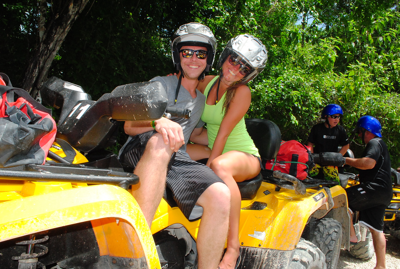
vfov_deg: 48.1
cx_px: 200
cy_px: 134
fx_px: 301
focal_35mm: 27
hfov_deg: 67.3
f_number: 18
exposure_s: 1/200
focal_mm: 18
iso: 800
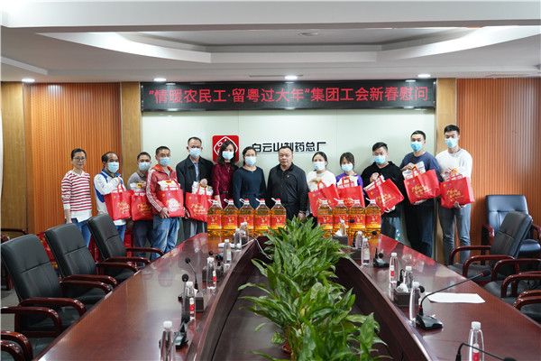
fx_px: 631
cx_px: 270
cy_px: 180
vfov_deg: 31.9
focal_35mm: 42
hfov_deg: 46.4
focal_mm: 42
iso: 2500
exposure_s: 1/50
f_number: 6.3
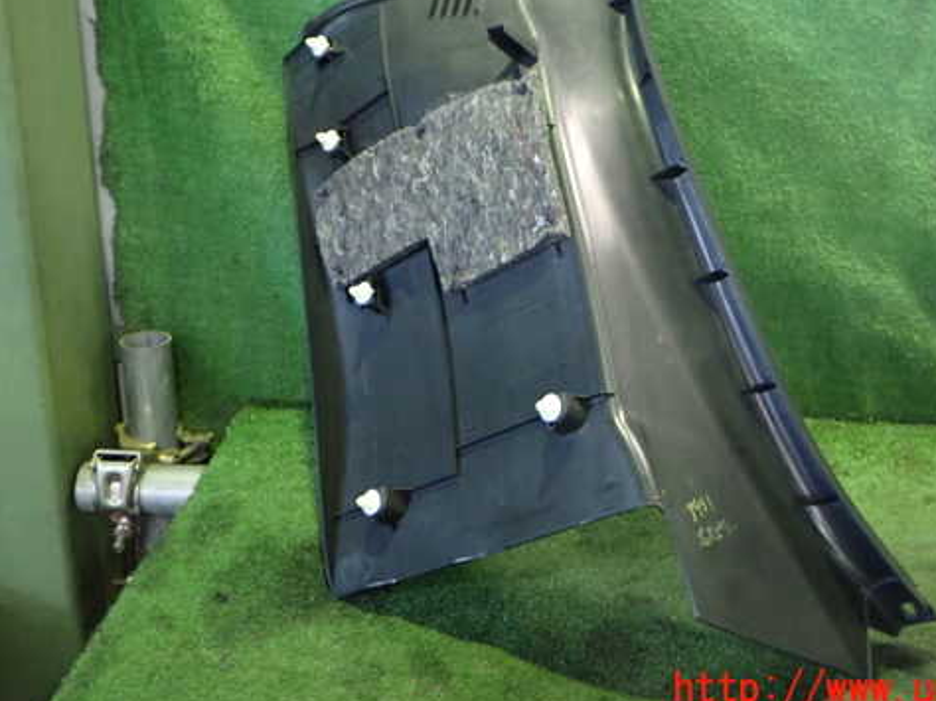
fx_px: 1027
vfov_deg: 37.5
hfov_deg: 48.9
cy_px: 271
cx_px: 527
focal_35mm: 38
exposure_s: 1/30
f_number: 2.3
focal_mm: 5.4
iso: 1000
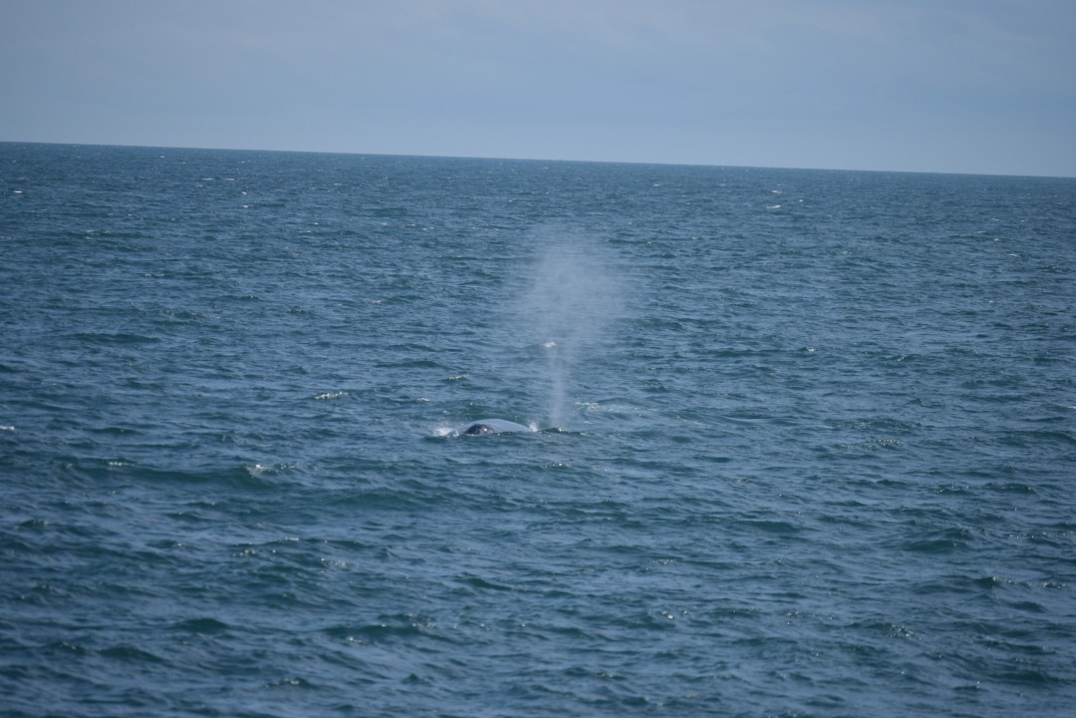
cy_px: 359
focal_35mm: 278
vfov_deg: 5.0
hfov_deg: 7.4
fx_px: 8294
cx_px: 538
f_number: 5.6
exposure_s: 1/1600
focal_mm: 185
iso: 200
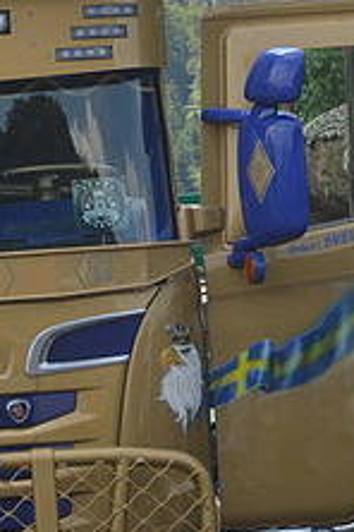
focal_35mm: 292
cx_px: -118
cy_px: 211
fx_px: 4307
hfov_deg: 4.7
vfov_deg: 7.1
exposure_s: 1/1250
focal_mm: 60
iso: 800
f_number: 9
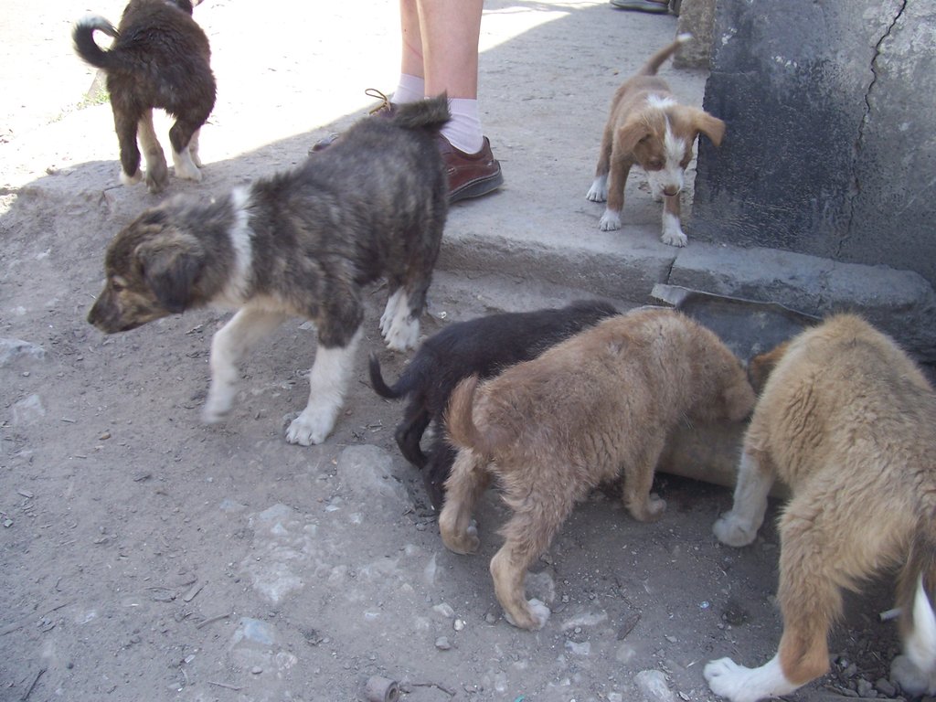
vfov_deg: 41.8
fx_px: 919
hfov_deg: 54.0
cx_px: 468
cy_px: 351
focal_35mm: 34
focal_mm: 5.6
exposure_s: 1/250
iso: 80
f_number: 2.7
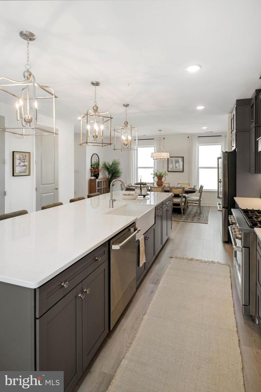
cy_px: 196
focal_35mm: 17
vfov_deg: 93.3
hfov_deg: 70.4
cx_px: 130
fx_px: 185
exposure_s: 1/60
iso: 400
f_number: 7.1
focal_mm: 11
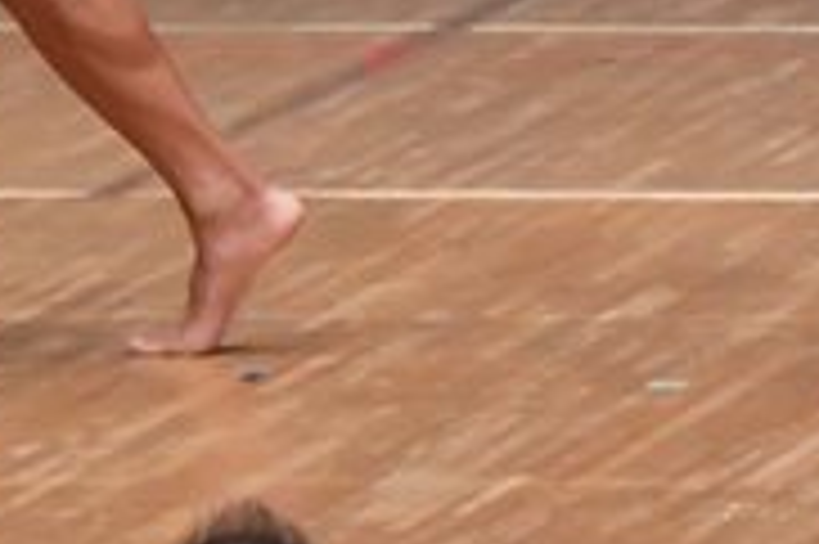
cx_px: 1172
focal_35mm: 960
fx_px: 21820
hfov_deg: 2.1
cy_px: -328
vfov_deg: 1.4
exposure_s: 1/400
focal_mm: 150
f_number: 5.6
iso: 6400
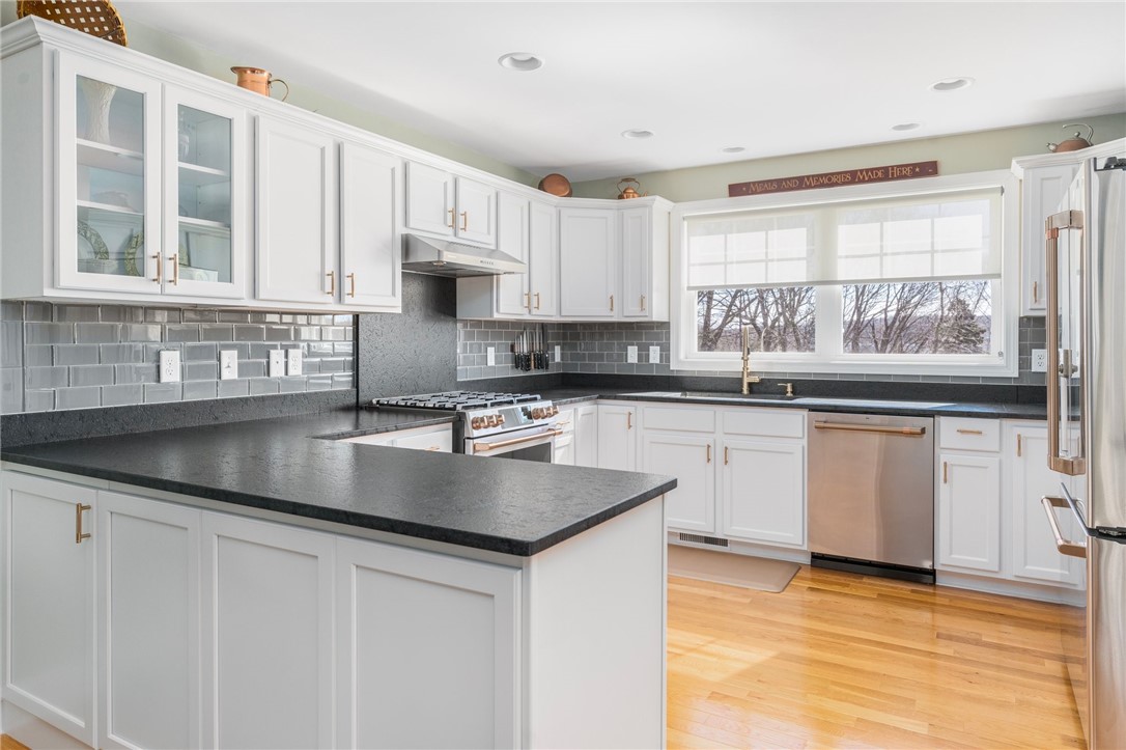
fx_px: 688
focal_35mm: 22
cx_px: 563
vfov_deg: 57.2
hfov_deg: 78.6
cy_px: 375
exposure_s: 1/160
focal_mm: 22
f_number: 7.1
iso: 1250
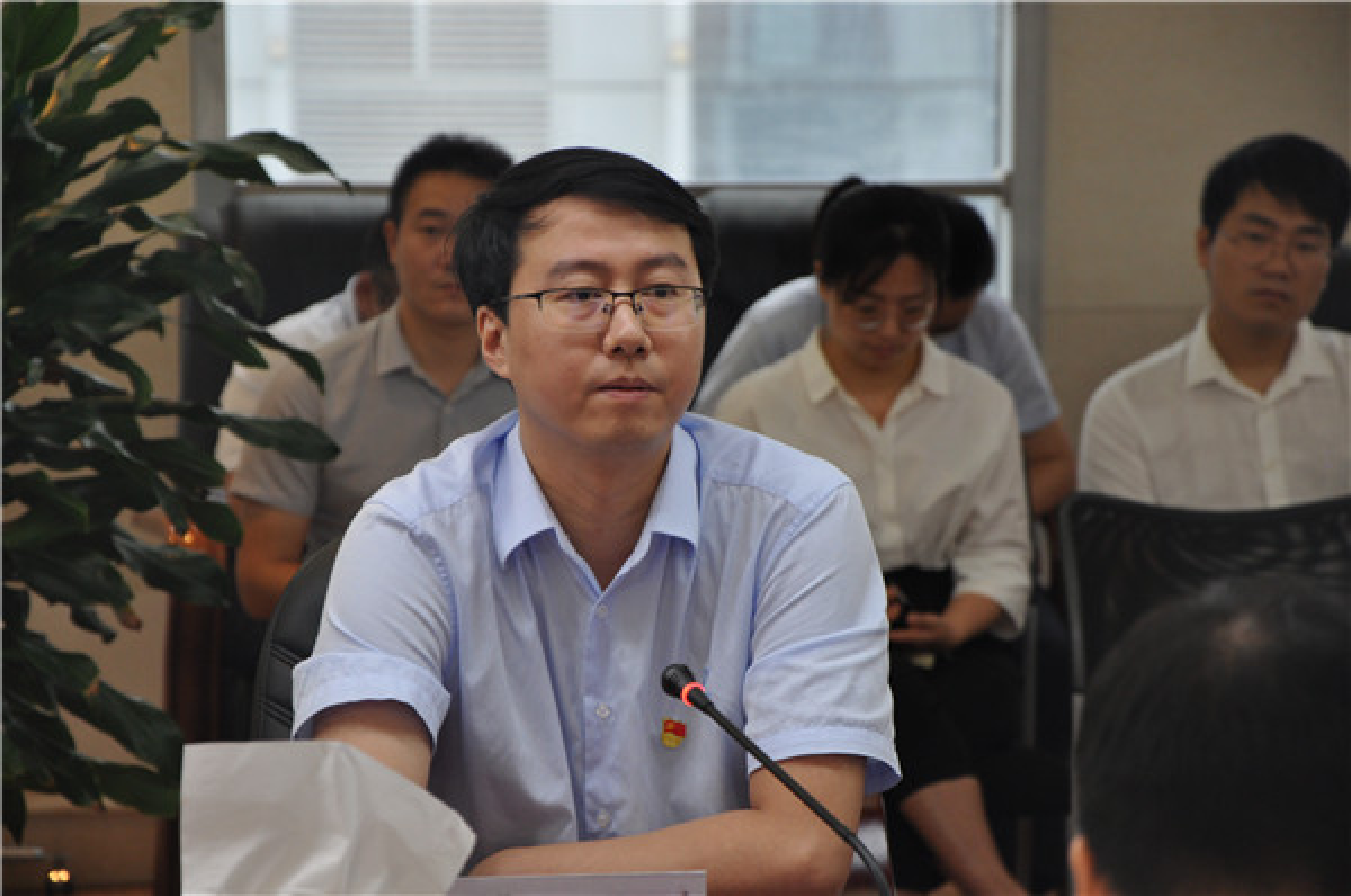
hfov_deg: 13.1
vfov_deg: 8.7
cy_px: 448
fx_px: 5901
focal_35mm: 158
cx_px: 676
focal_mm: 105
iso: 560
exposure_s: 1/60
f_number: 5.6
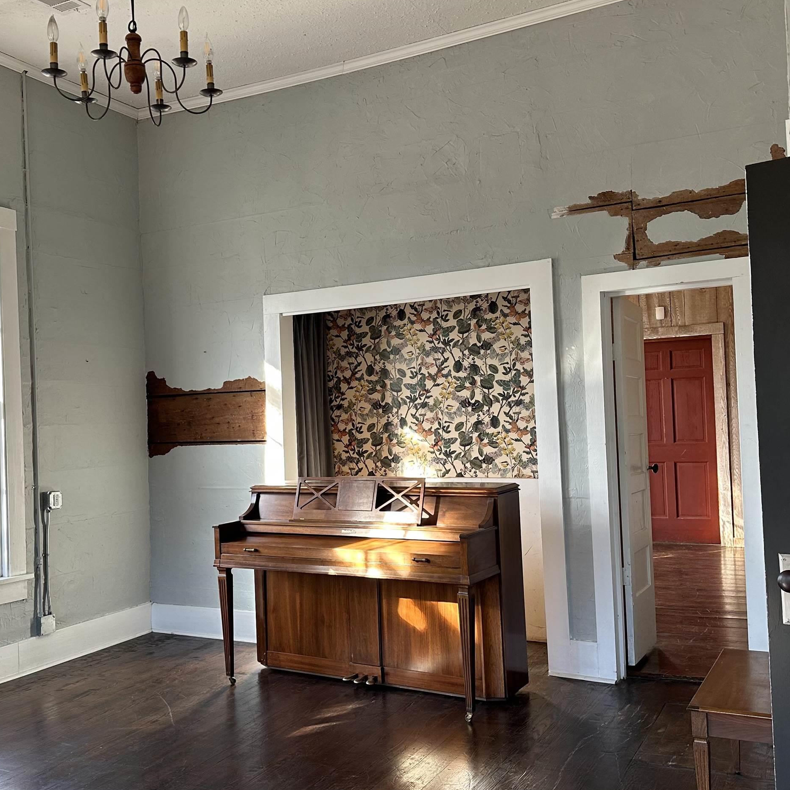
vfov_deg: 47.2
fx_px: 904
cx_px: 336
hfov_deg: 47.1
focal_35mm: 35
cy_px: 415
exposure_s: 1/121
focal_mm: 6.86
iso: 125
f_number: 1.78
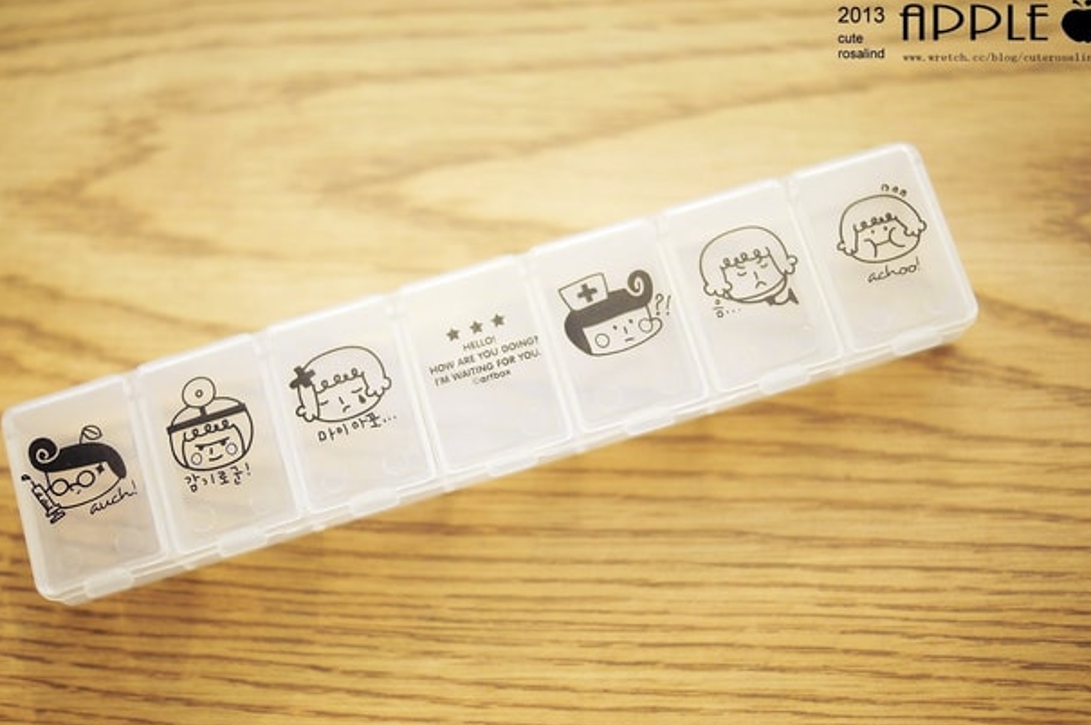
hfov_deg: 36.0
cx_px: 541
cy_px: 354
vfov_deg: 24.3
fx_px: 1681
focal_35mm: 56
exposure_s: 1/160
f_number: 1.8
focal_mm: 35
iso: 100
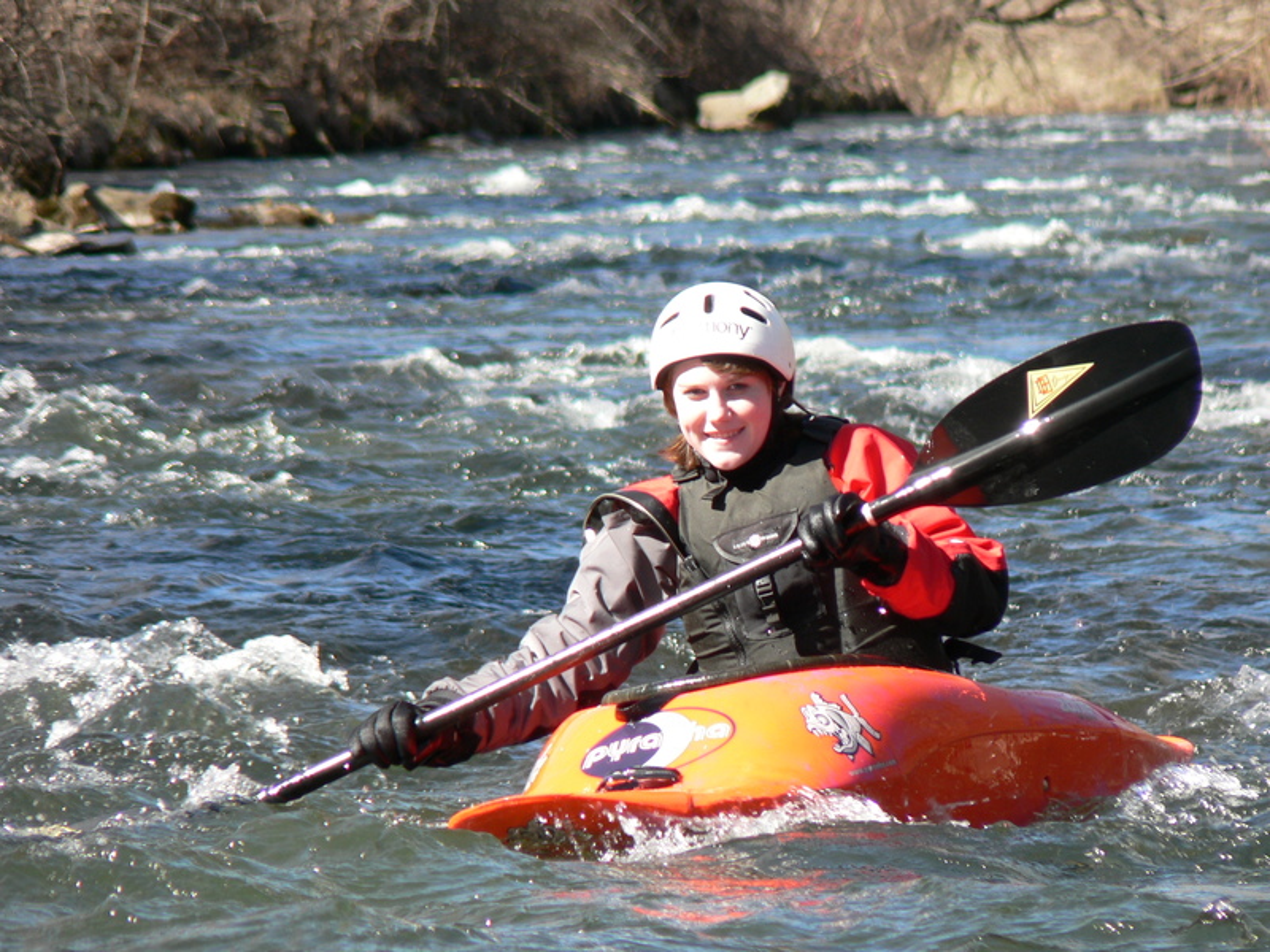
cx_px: 635
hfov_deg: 4.6
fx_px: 15849
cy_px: 476
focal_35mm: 432
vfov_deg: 3.4
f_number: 4
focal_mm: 72
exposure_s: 1/200
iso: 80
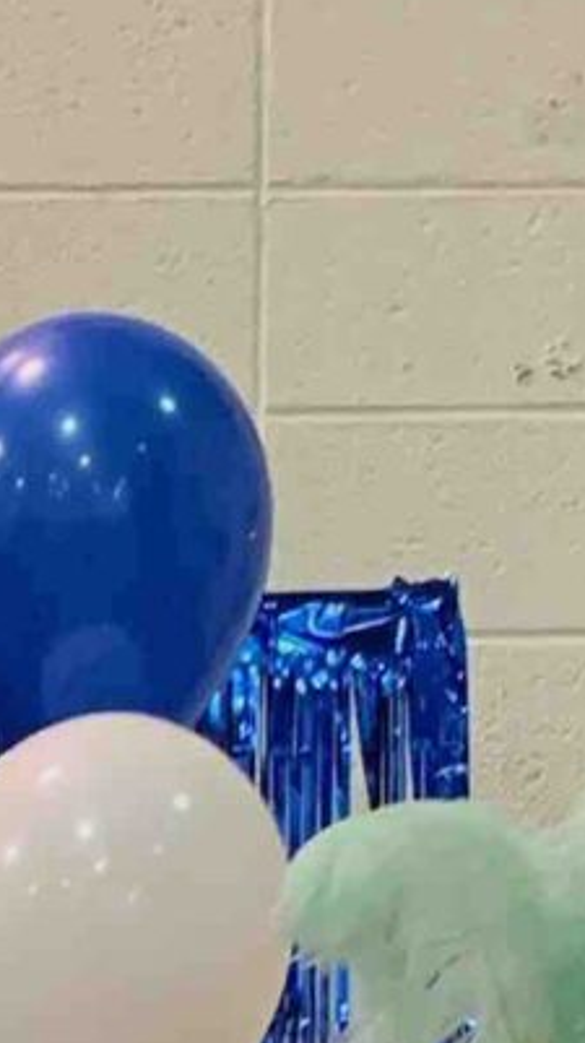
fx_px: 5001
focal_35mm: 181
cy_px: 1927
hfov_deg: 6.4
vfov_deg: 11.0
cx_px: -720
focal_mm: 4.25
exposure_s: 1/60
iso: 320
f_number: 1.8
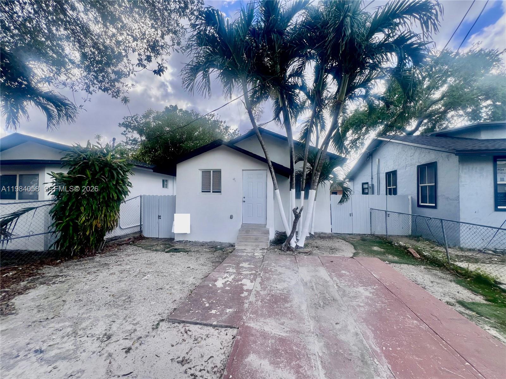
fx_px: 190
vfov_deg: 89.9
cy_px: 190
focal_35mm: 13
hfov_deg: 106.2
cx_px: 253
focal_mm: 1.57
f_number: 1.8
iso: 32
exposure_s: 1/445
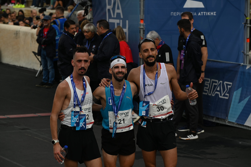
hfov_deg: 14.7
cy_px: 84
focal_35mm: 140
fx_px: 975
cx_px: 126
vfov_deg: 9.8
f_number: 7.1
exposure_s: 1/400
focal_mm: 140
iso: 125
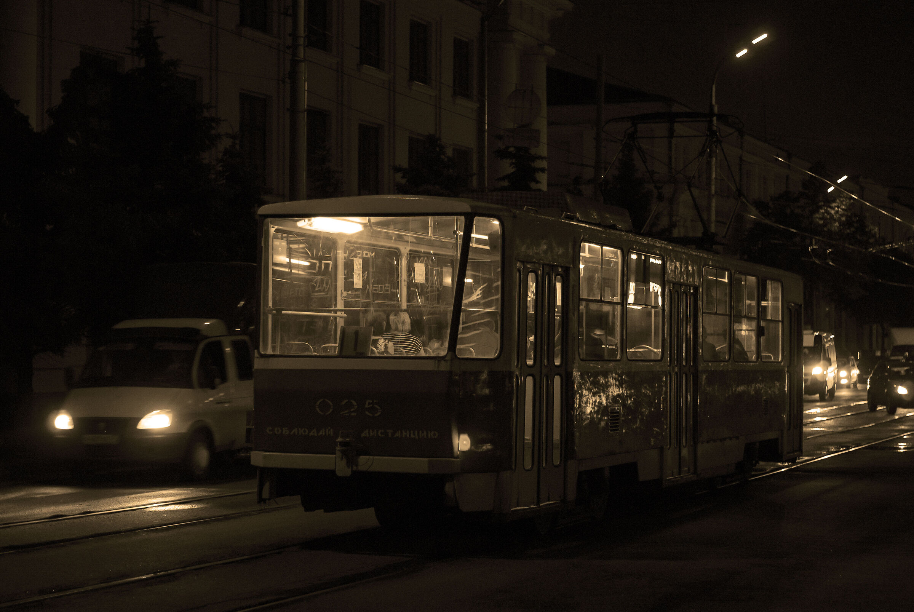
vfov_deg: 18.2
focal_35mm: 75
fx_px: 1907
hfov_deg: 27.0
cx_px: 457
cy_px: 306
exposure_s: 1/80
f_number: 1.8
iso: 320
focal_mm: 50
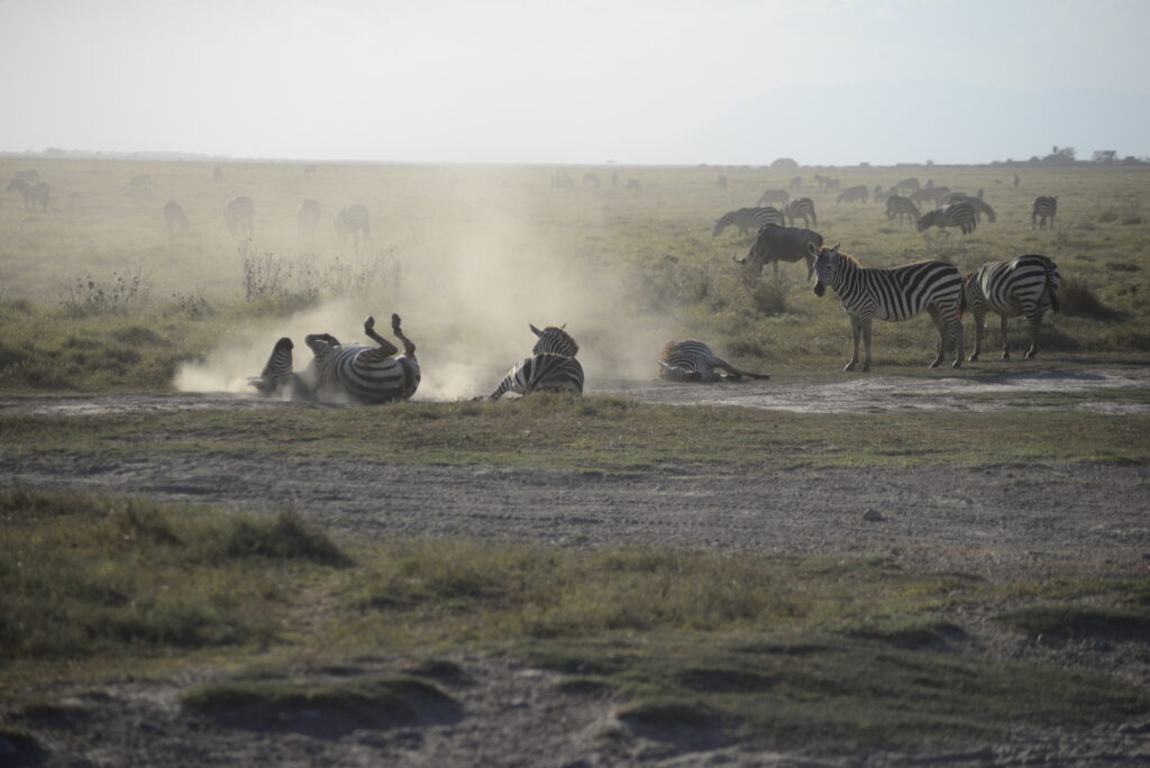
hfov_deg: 15.2
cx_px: 575
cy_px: 384
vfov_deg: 10.2
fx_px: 4315
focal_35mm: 135
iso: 400
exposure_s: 1/4000
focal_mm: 135
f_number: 5
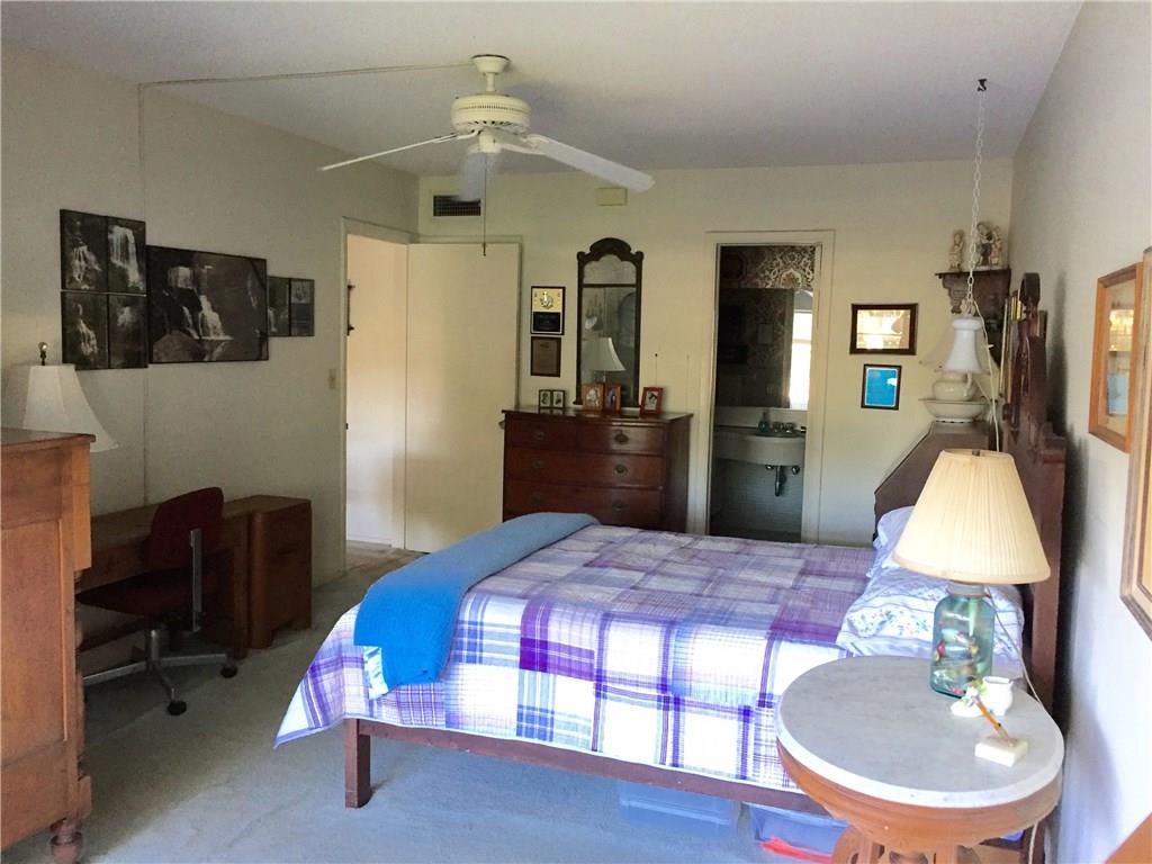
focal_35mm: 29
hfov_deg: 61.7
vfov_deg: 48.2
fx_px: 965
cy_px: 432
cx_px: 576
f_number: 2.2
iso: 125
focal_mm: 4.15
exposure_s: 1/30
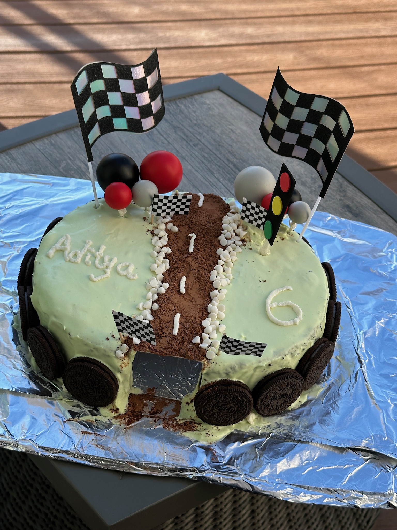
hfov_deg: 30.3
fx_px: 734
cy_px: 265
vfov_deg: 39.7
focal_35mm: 48
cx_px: 198
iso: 64
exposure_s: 1/1107
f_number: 1.78
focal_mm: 6.86
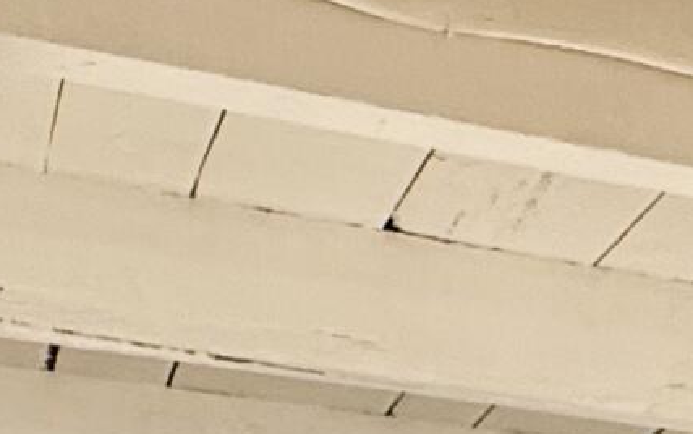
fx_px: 1965
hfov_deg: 19.6
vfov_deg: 9.5
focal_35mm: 104
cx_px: 623
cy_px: 1344
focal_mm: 2.22
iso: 250
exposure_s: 1/60
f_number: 2.2
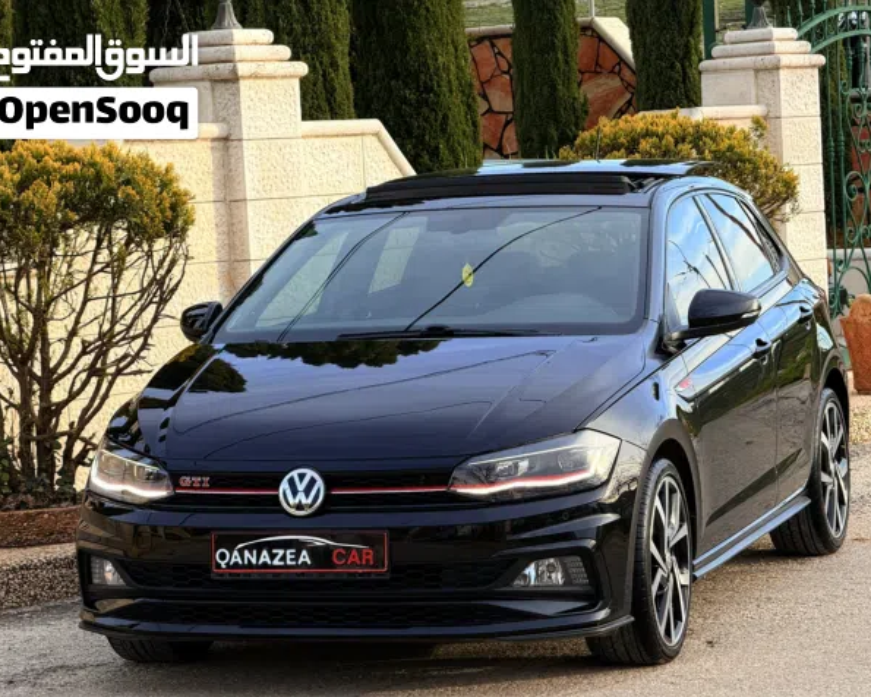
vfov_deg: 12.2
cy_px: 350
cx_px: 419
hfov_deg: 15.3
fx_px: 3248
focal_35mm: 126
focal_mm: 15.66
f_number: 2.8
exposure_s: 1/274
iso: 50
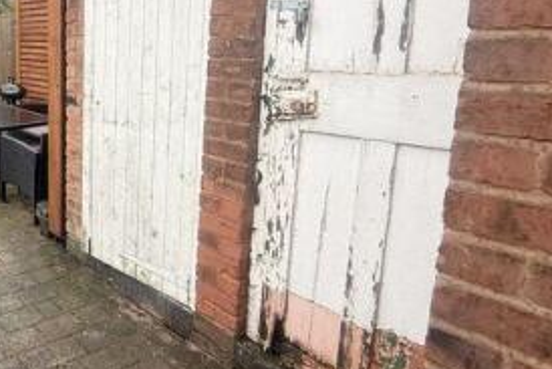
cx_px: 15
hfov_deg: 50.3
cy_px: 110
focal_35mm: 31
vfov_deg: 41.6
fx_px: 476
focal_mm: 2.22
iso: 160
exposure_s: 1/99
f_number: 2.2
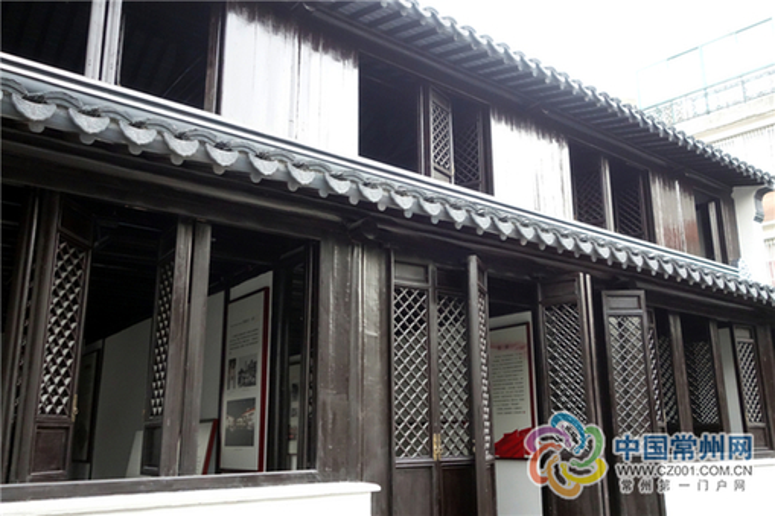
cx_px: 388
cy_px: 258
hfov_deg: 65.5
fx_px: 603
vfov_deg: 46.4
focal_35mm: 28
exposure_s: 1/125
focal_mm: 10.4
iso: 1600
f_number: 3.5
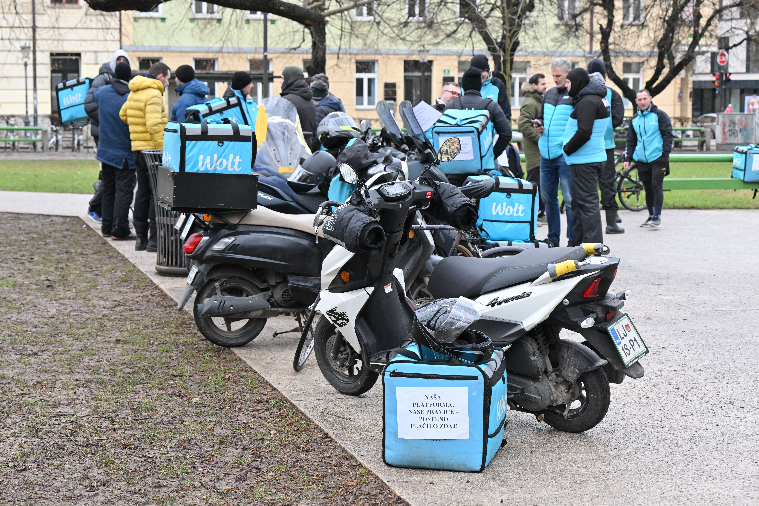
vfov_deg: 19.5
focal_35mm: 70
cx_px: 380
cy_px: 253
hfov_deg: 28.8
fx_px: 1476
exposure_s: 1/400
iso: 1600
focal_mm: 70
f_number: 6.3
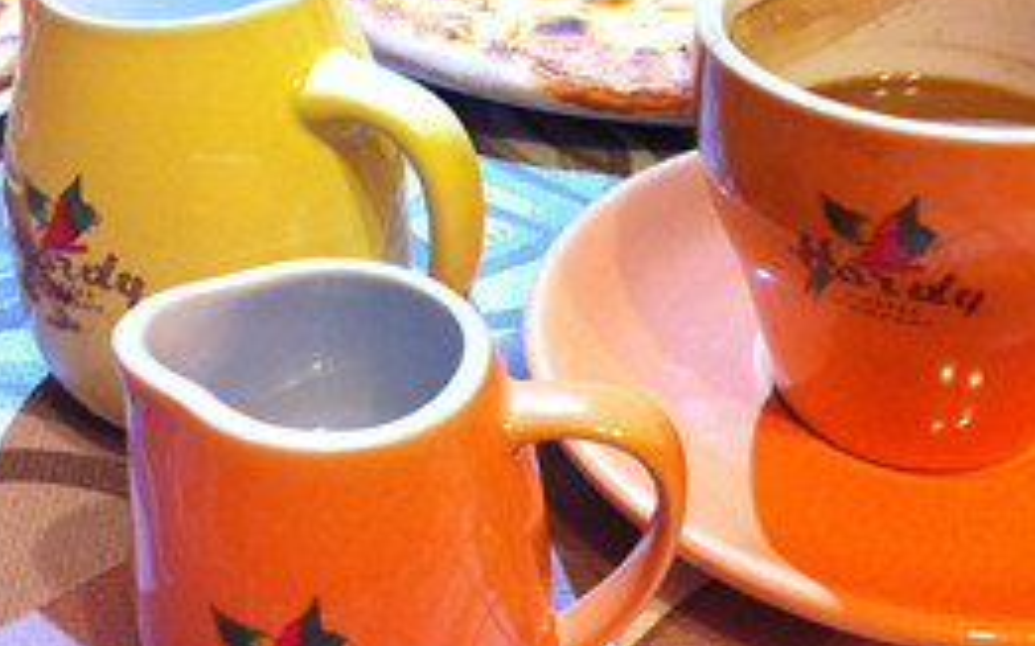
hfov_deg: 35.7
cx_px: 506
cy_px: 151
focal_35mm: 57
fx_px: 1607
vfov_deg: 22.5
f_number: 2.8
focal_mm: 3.85
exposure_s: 1/15
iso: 250
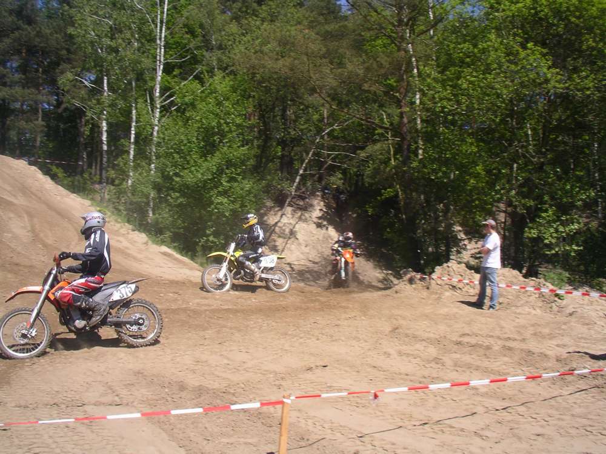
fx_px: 648
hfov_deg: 50.1
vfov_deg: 38.7
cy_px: 227
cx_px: 303
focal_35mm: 37
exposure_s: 1/125
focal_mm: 5.7
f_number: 6.9
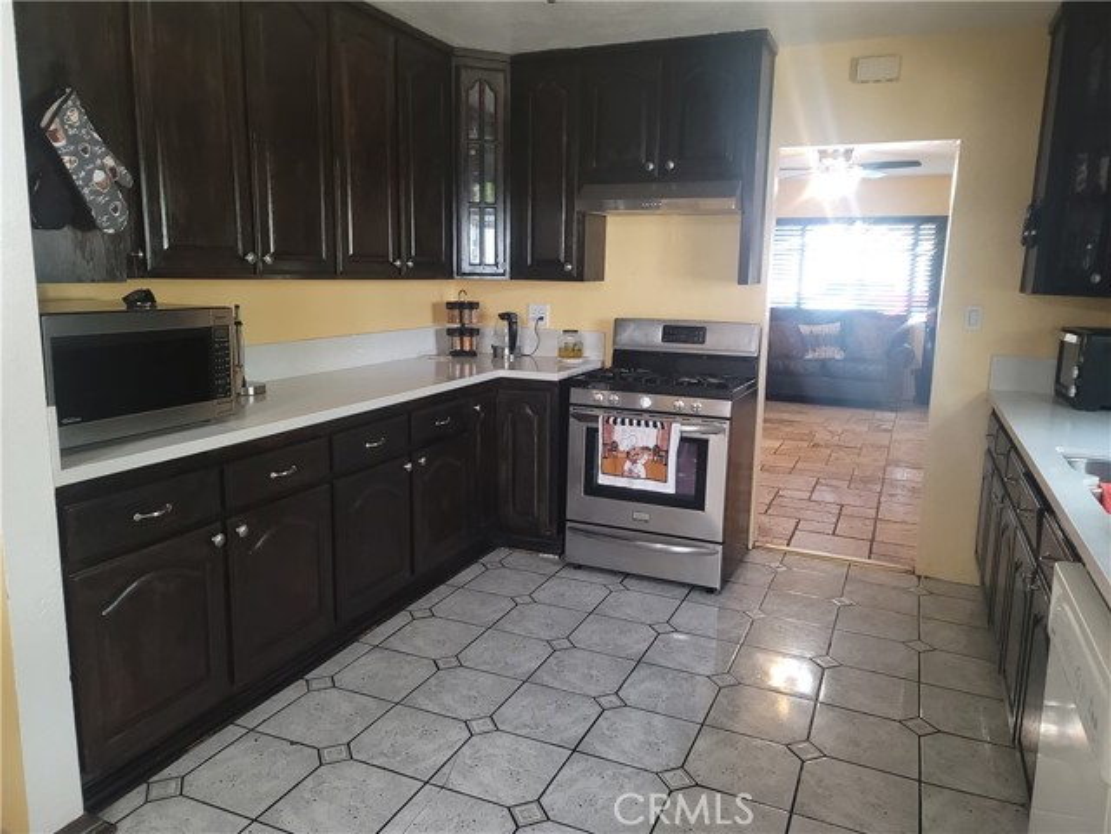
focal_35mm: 25
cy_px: 417
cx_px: 556
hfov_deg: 69.4
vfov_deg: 54.9
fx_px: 802
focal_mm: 7
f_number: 1.8
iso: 320
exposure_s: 1/60
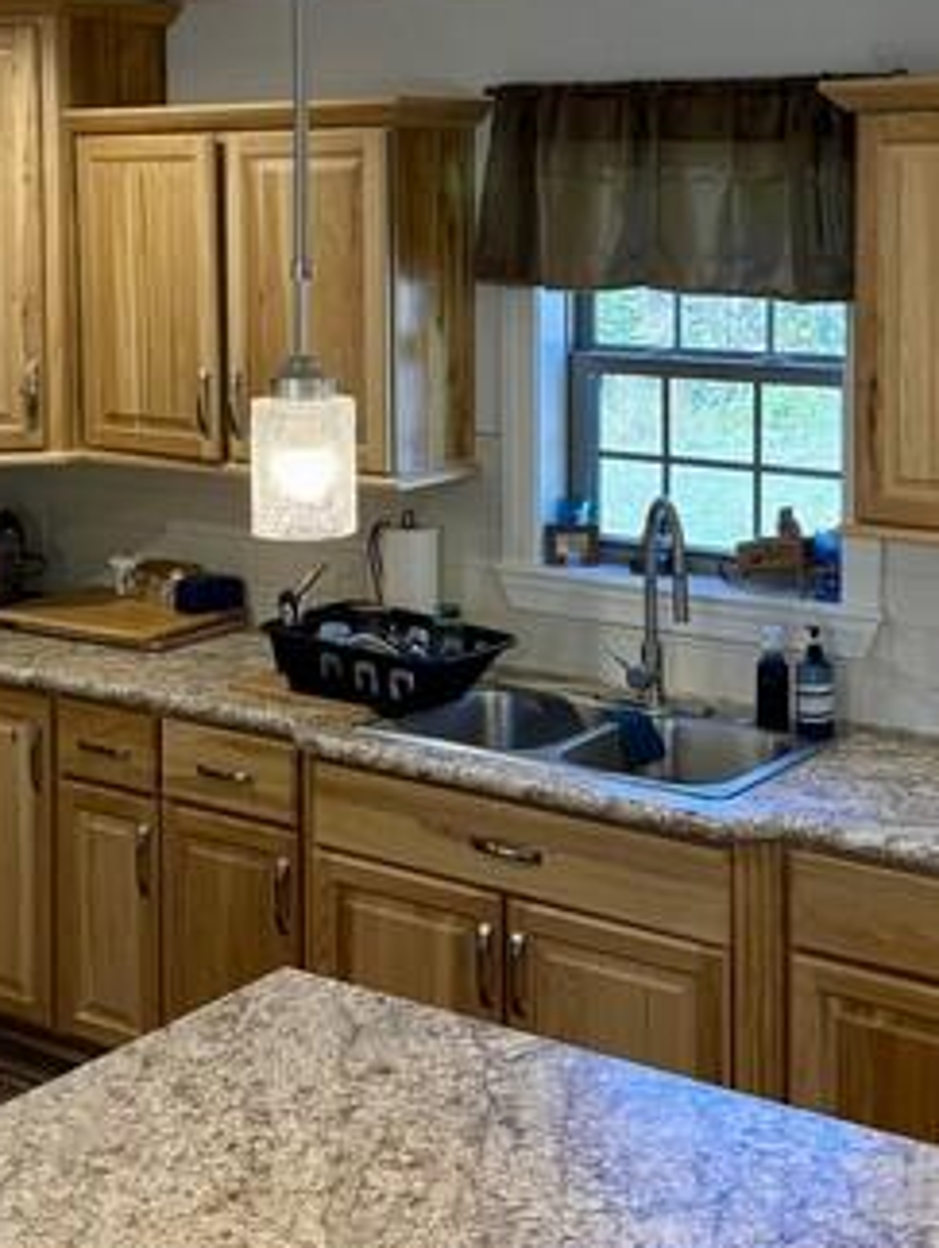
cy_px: 317
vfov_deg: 33.1
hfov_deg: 25.7
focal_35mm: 57
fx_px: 2058
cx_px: 383
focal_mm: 6.76
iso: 160
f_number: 1.78
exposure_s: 1/143
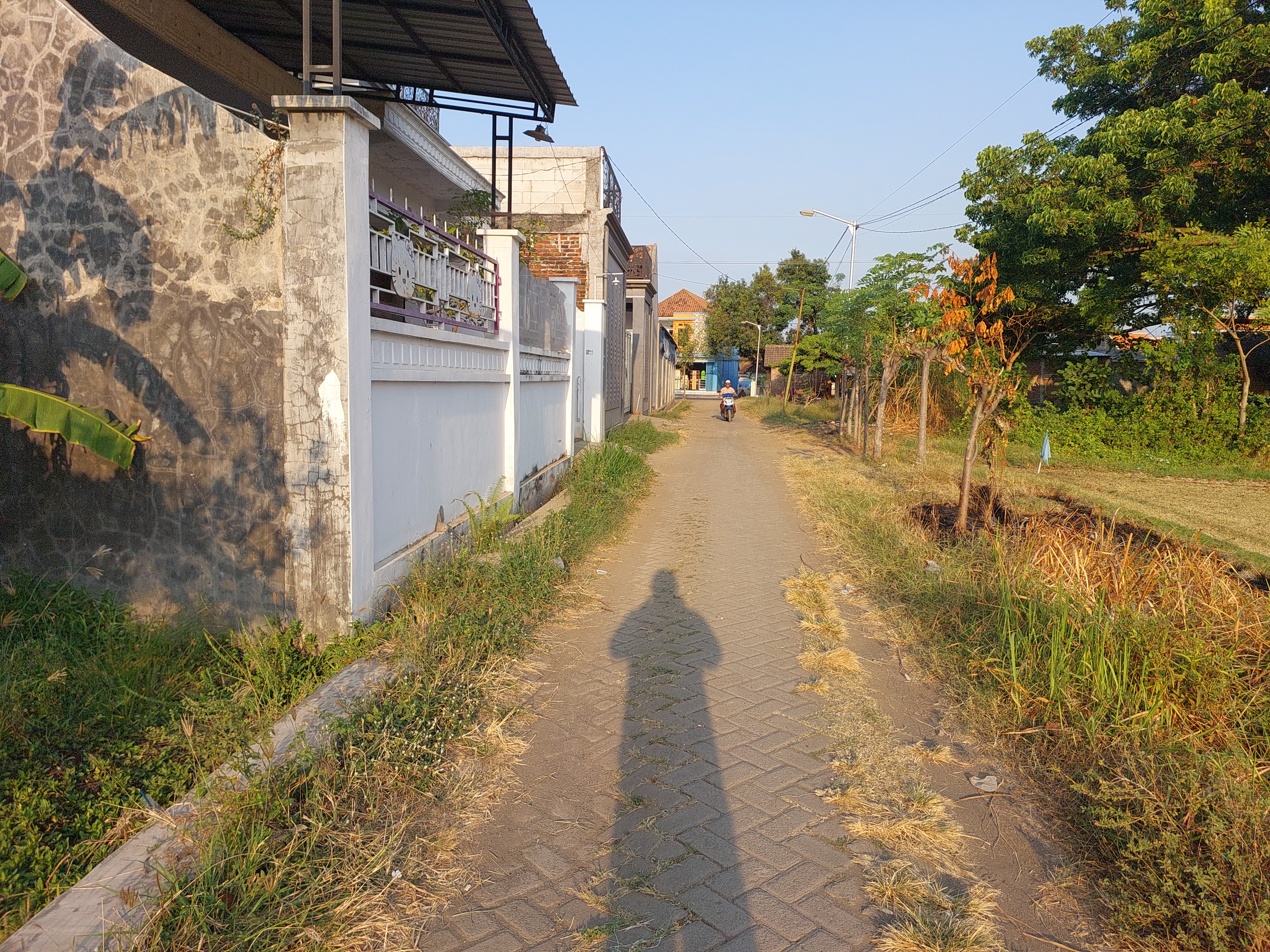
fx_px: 844
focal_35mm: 23
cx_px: 635
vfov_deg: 58.9
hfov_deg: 73.9
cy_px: 476
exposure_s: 1/411
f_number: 1.8
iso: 25
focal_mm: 5.06
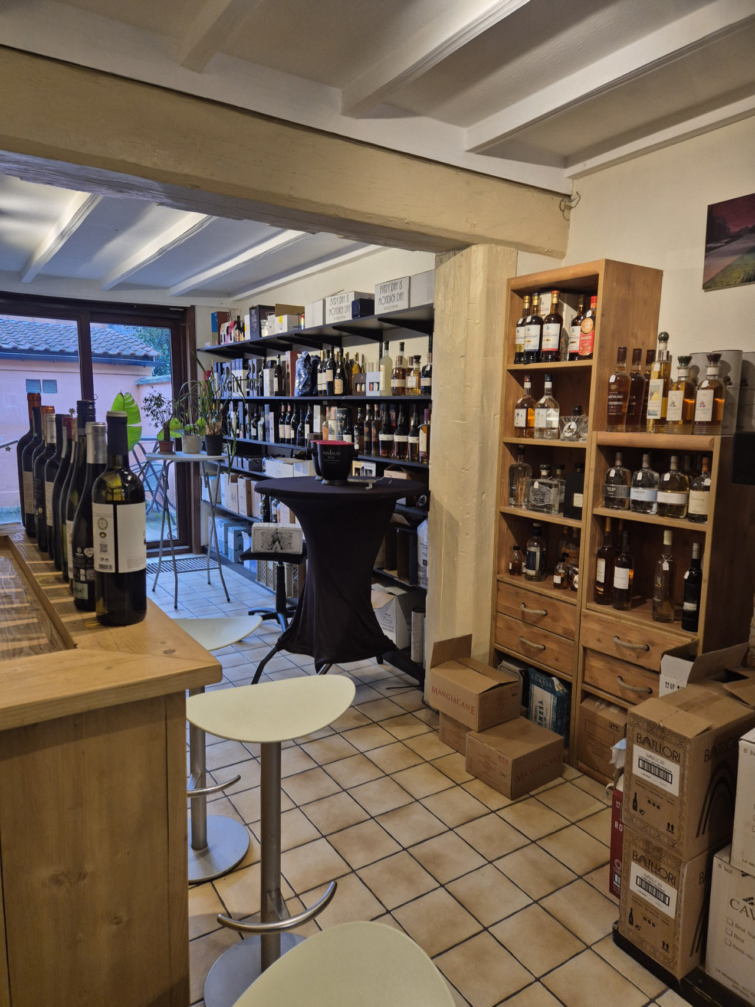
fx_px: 669
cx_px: 378
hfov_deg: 58.9
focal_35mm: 23
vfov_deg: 73.9
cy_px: 504
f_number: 1.8
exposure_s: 1/100
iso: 250
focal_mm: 5.4
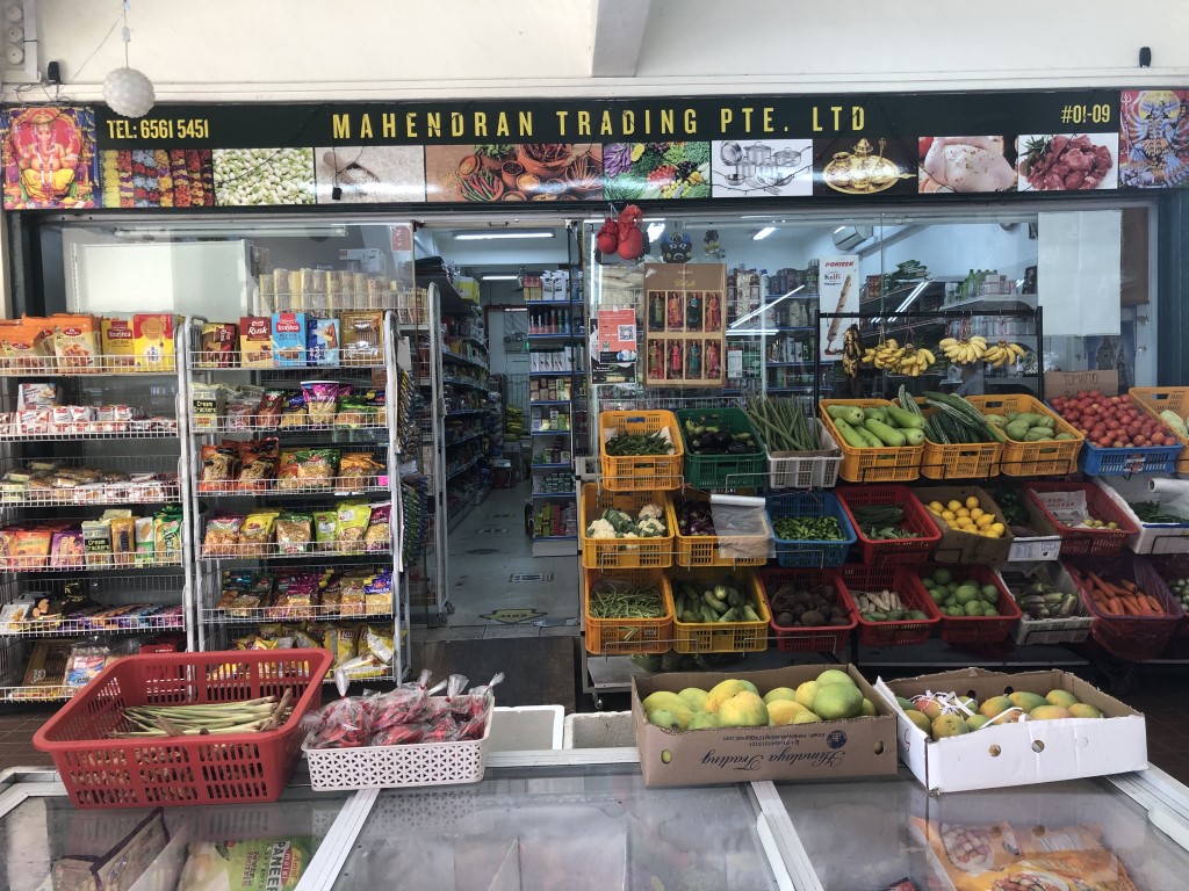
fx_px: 962
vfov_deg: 49.7
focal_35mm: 28
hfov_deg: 63.4
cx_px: 594
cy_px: 446
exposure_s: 1/50
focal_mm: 3.99
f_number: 1.8
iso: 25
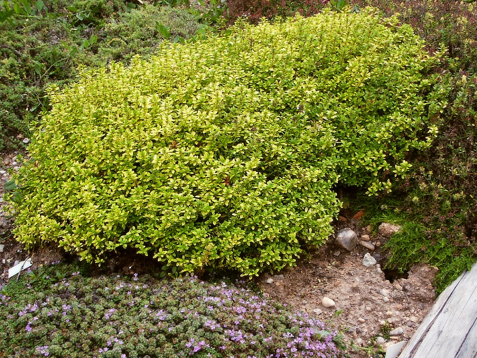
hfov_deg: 47.9
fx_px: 537
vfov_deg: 36.8
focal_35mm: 39
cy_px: 179
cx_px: 238
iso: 64
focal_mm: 8.13
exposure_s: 1/90
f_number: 3
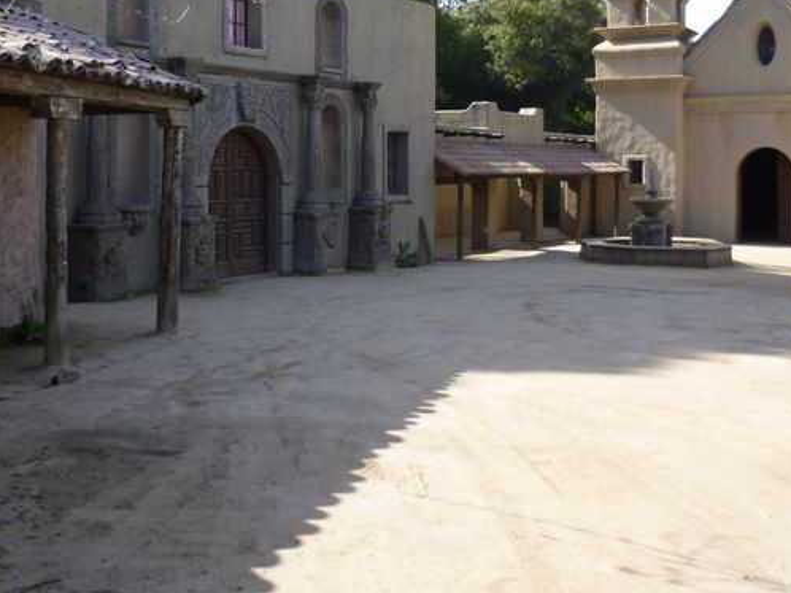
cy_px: 181
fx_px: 1028
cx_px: 353
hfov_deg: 42.0
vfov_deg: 31.8
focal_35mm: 45
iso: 80
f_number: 2.8
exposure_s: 1/400
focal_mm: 5
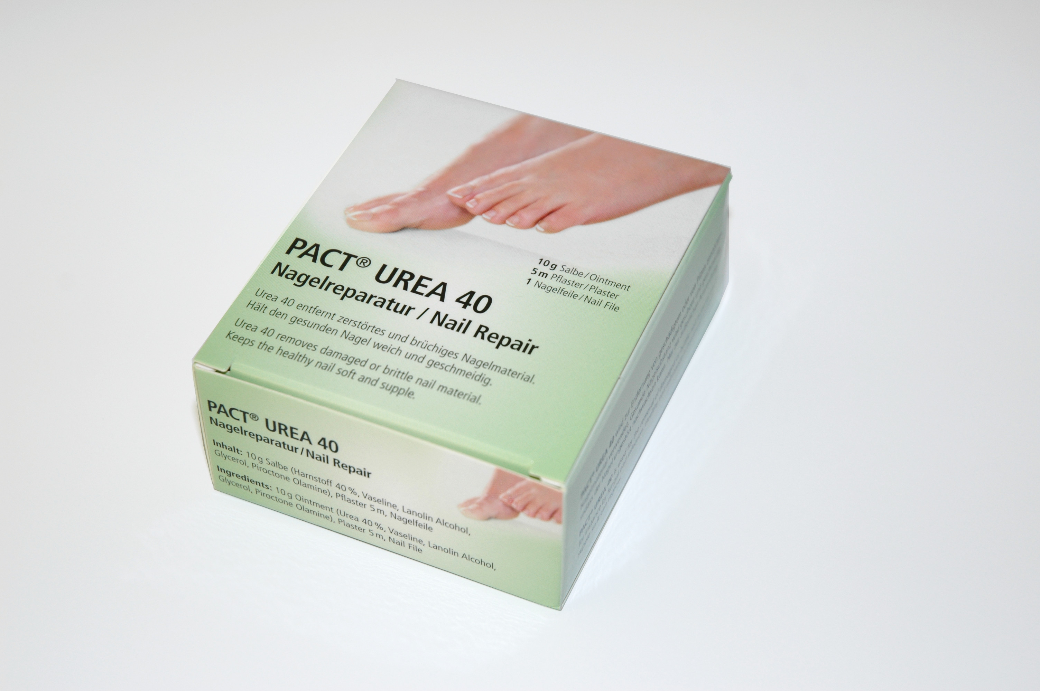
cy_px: 346
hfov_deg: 24.6
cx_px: 520
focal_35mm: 82
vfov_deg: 16.5
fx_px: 2381
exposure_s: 1/320
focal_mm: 55
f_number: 4.5
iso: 400
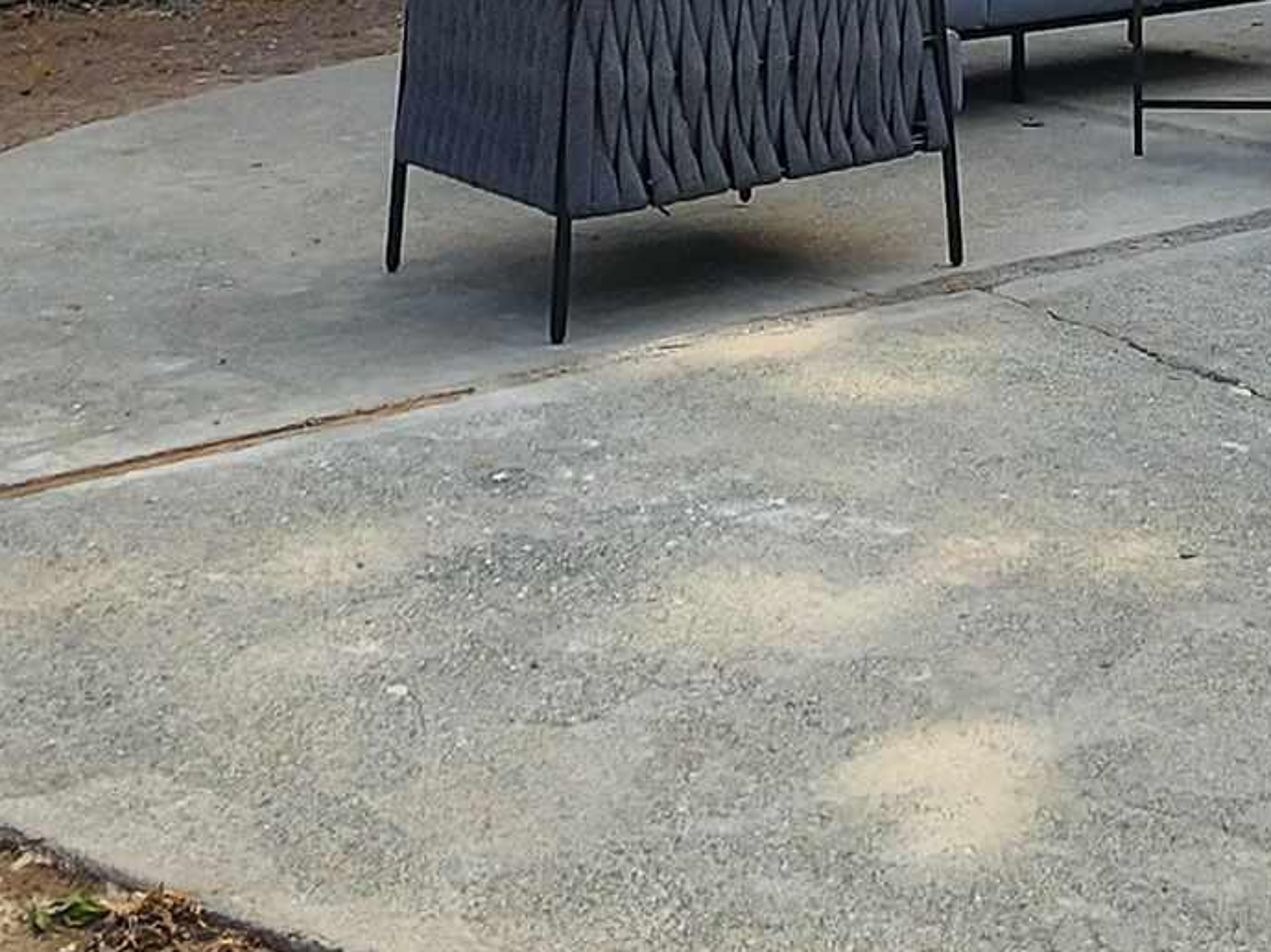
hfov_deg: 31.7
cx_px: 1147
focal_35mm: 58
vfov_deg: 21.9
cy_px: -387
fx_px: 2128
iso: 50
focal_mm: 2.2
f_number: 2.2
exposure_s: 1/1176
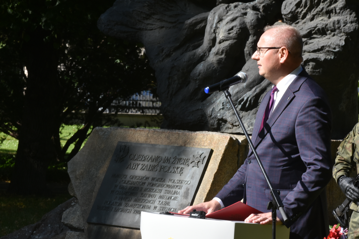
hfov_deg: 8.9
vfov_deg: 5.9
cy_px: 120
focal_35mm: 232
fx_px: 2318
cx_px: 180
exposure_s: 1/80
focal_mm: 155
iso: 400
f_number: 20
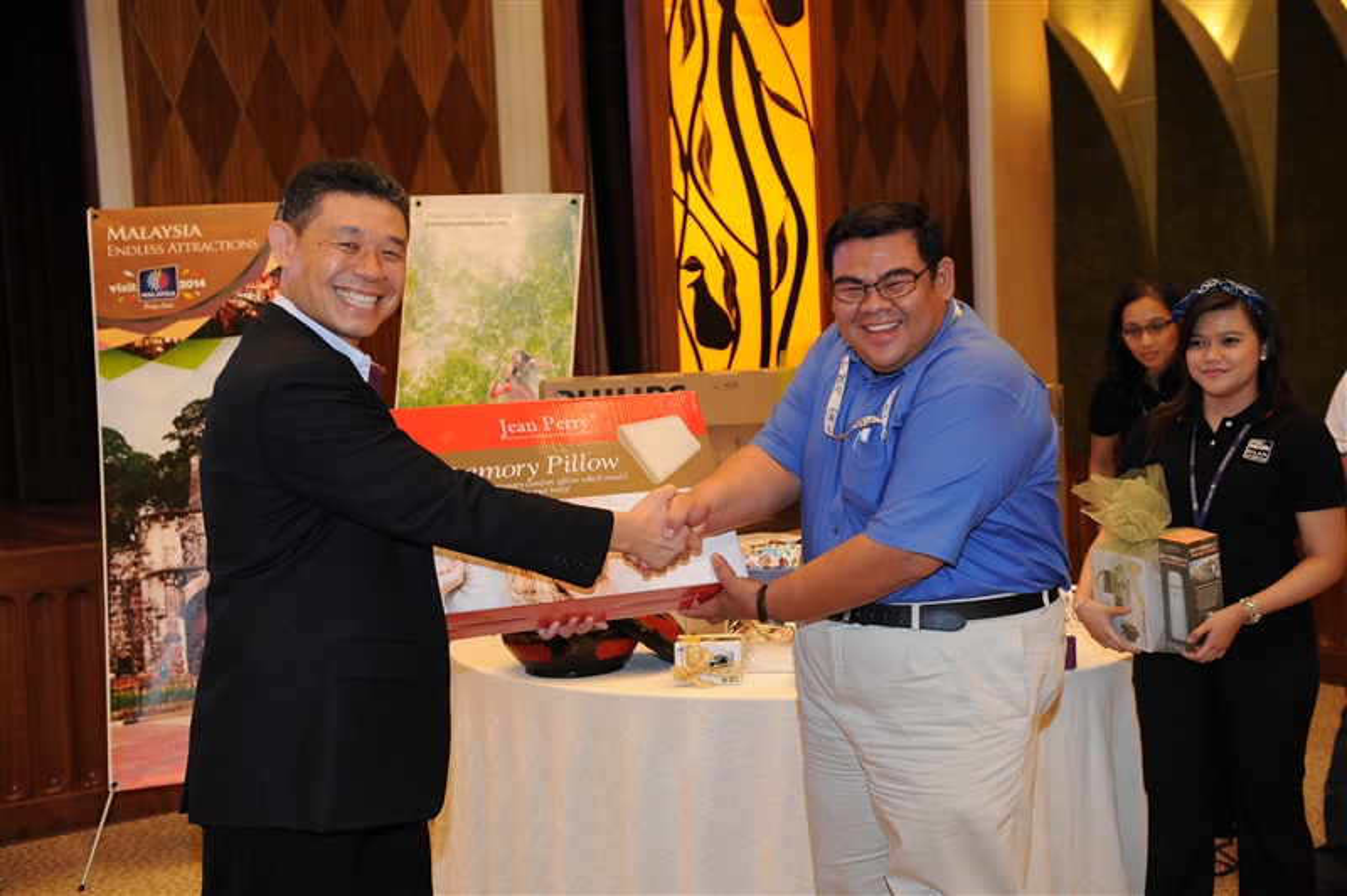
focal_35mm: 44
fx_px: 1645
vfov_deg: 30.5
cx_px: 674
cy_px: 448
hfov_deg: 44.5
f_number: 3.5
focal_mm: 44
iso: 1000
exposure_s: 1/60
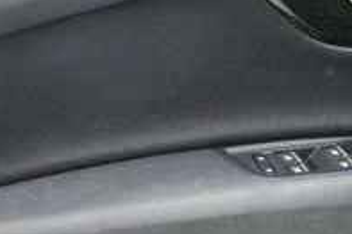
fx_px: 1143
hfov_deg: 17.3
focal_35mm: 117
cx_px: 309
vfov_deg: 11.6
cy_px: 223
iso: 4000
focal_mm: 24
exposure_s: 1/60
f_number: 3.8
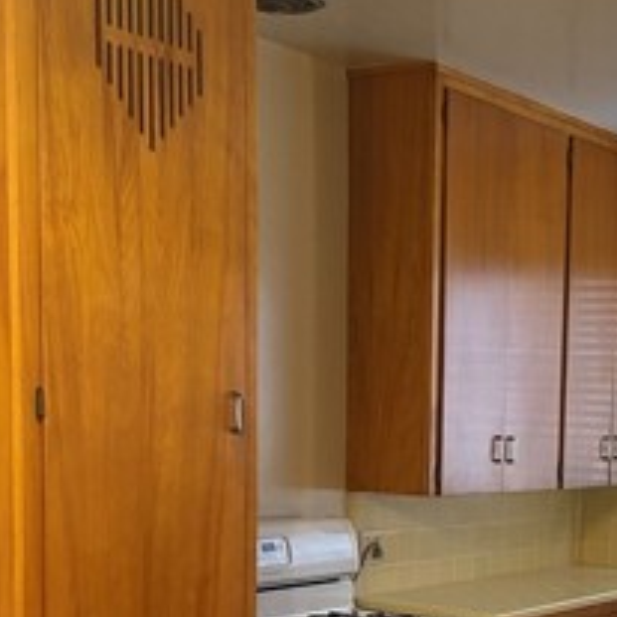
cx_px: 635
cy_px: 605
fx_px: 1432
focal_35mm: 71
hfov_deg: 23.2
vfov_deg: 23.4
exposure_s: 1/60
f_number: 1.8
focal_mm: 4.25
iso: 125
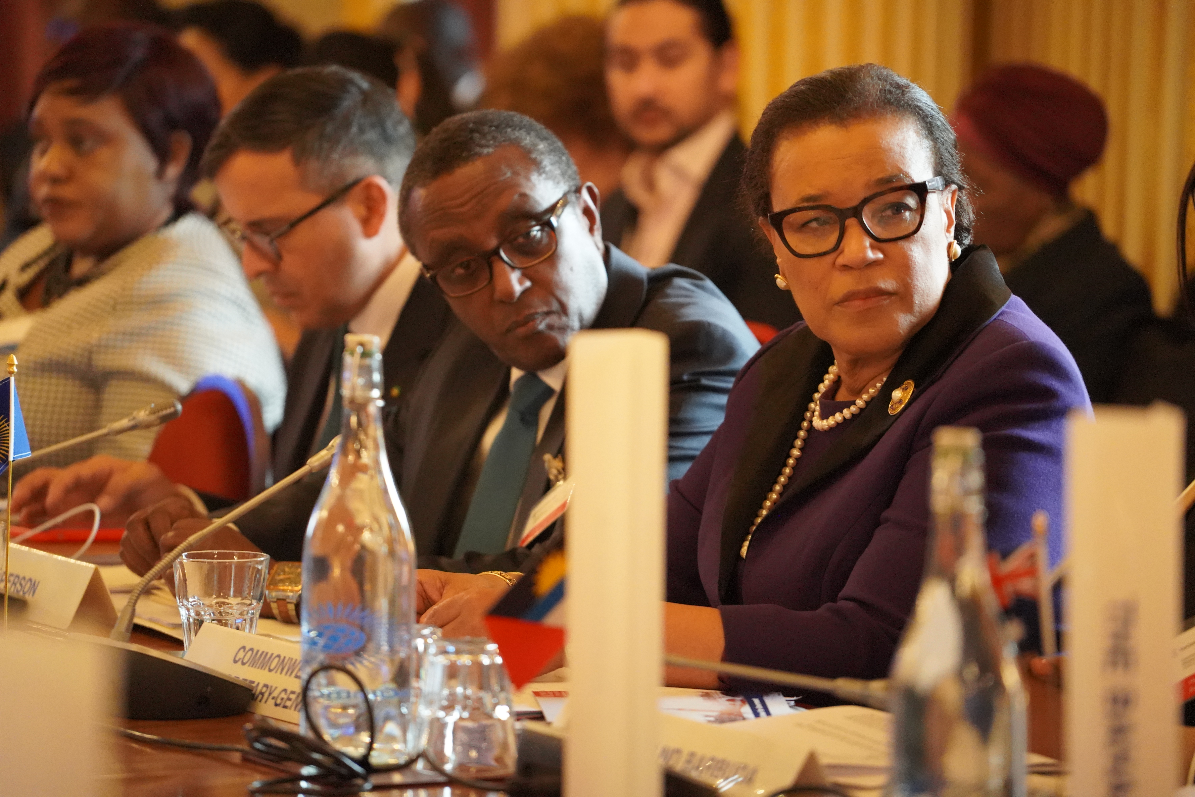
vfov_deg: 6.9
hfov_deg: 10.3
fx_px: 6638
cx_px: 598
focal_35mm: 200
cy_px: 398
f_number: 4
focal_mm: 200
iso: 12800
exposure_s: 1/200
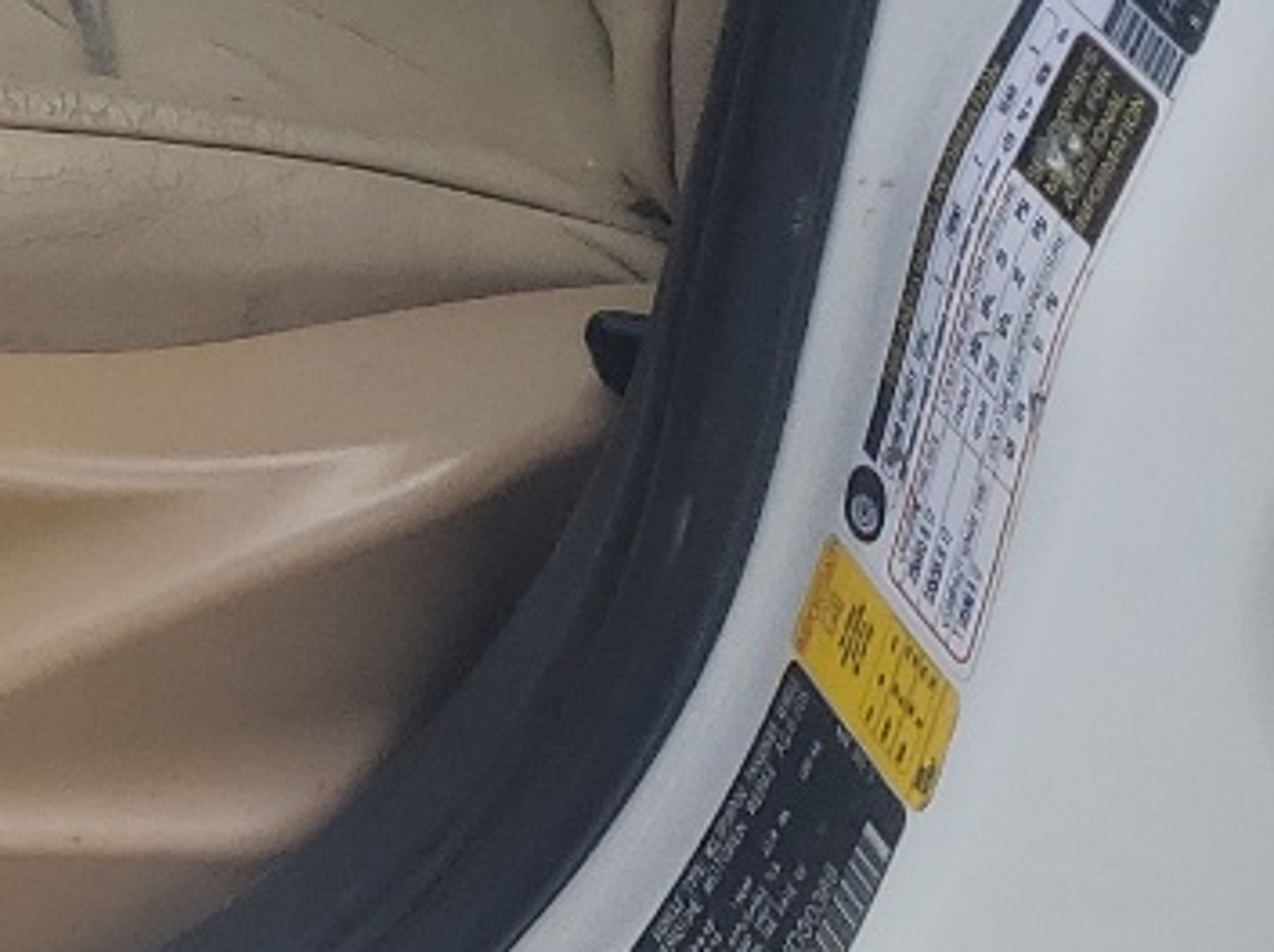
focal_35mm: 118
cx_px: -697
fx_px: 4338
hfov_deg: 15.3
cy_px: -822
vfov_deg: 11.5
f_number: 1.5
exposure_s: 1/1000
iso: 50
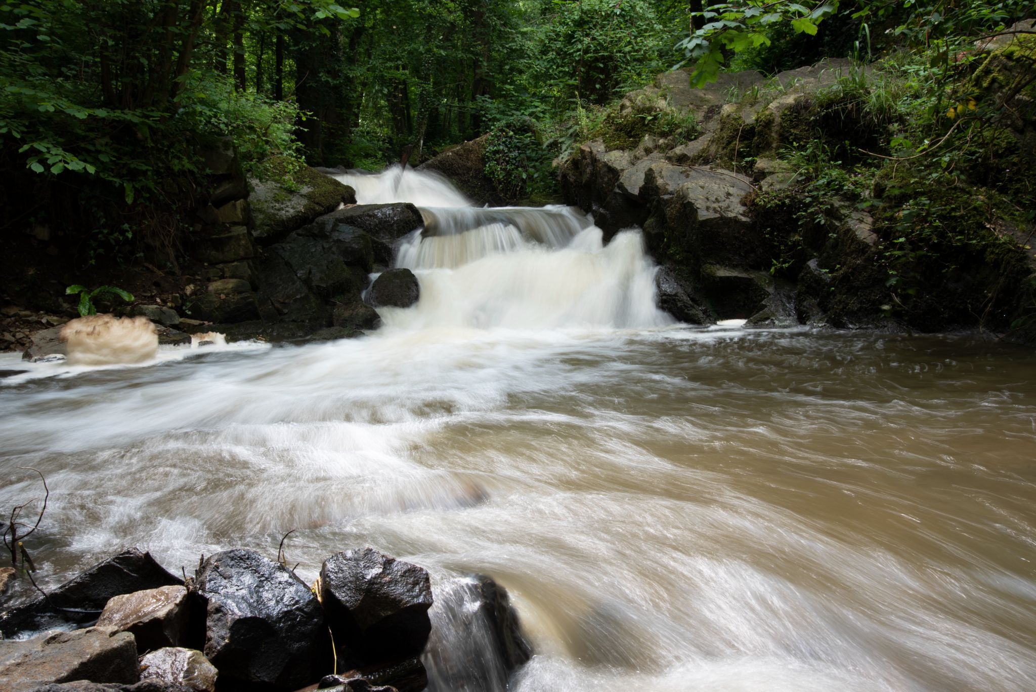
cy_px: 346
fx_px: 1094
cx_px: 518
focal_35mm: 38
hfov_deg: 50.7
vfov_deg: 35.1
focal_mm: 38
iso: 100
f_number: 18
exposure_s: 1/2.5
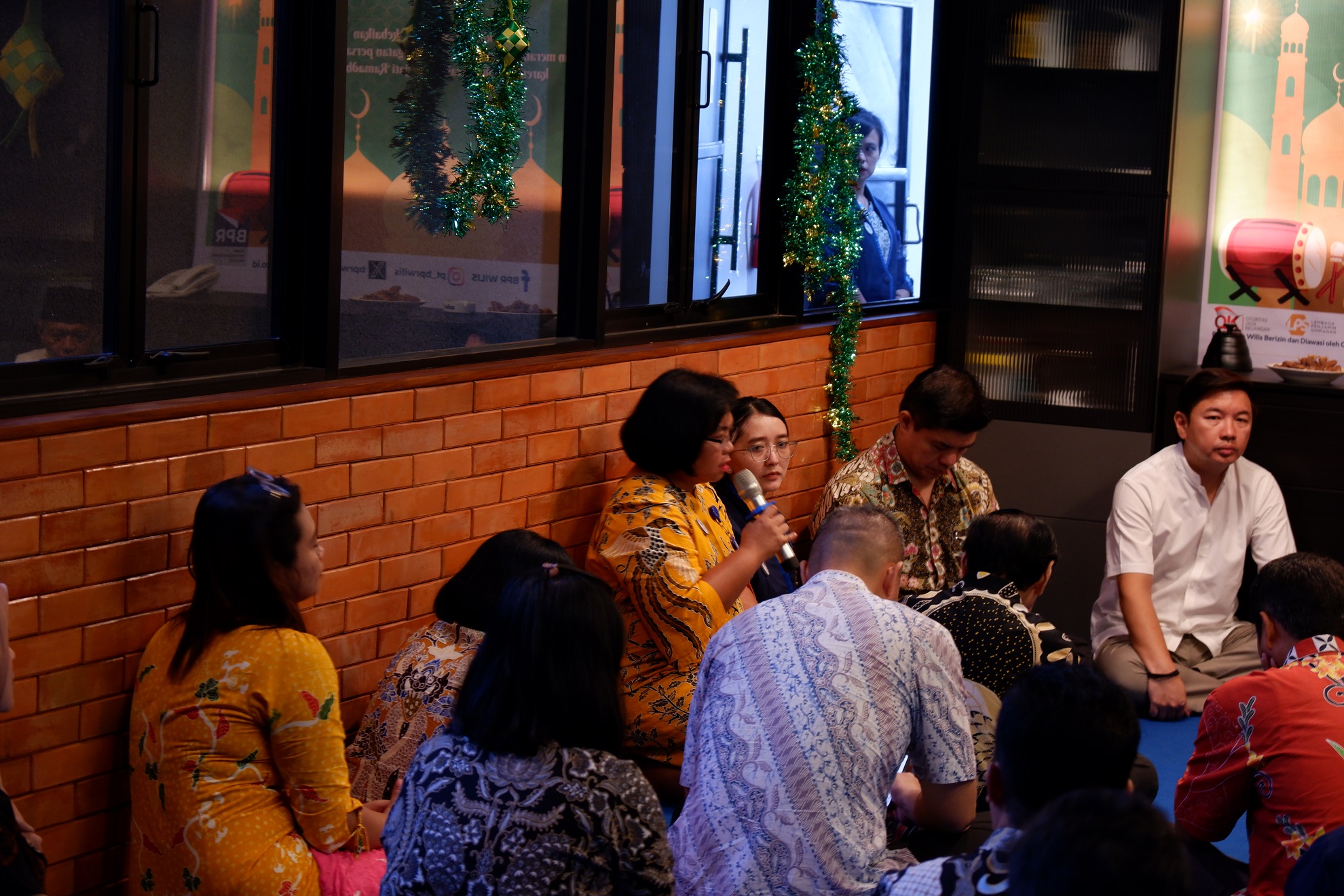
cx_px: 672
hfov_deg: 24.5
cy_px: 448
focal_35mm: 83
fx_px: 3098
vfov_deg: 16.5
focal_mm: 55
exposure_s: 1/10
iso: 640
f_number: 4.5
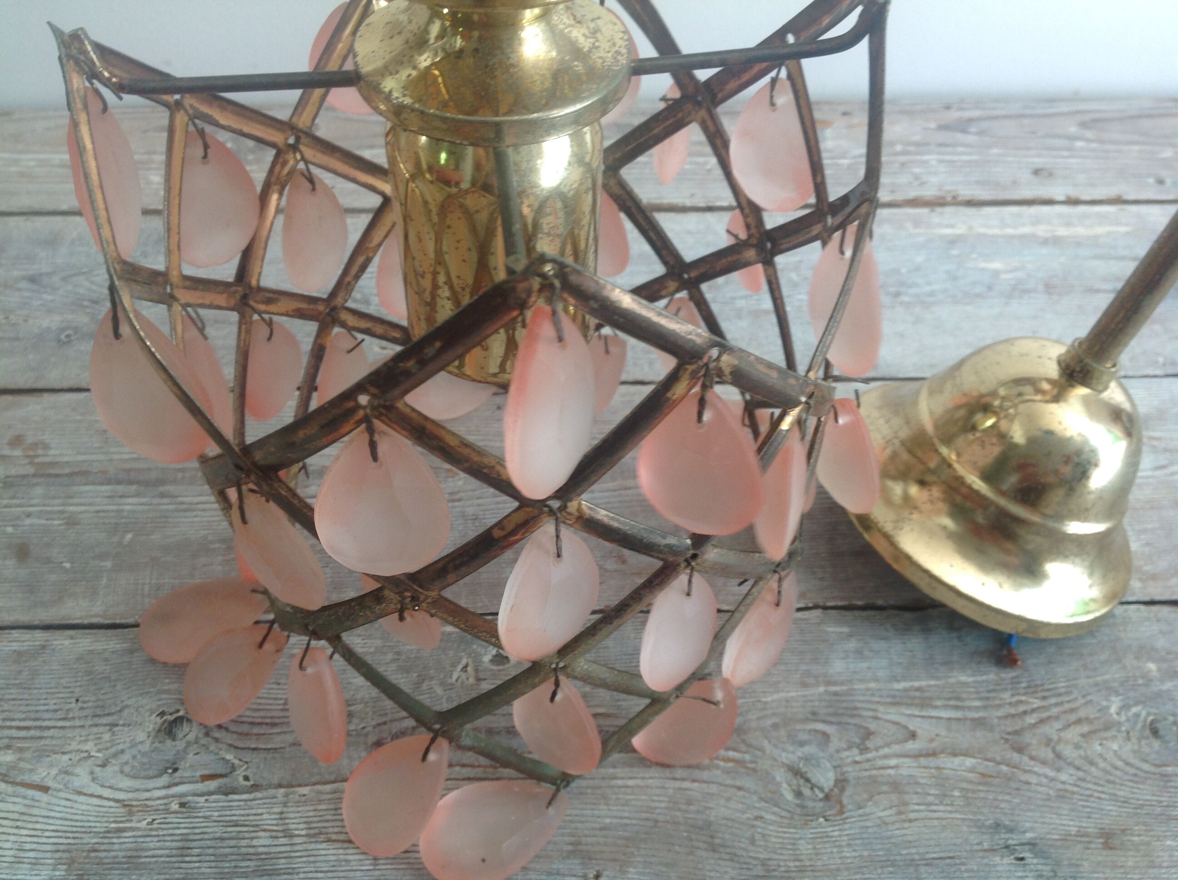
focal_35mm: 35
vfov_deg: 40.6
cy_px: 440
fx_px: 1189
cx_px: 589
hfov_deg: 52.7
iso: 50
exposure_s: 1/24
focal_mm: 4.28
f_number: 2.4
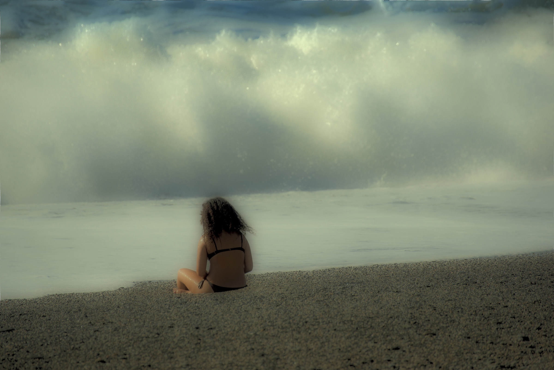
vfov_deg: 4.6
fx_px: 4618
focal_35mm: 300
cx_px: 277
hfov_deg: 6.9
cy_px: 185
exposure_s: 1/800
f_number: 7.1
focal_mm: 300
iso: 100
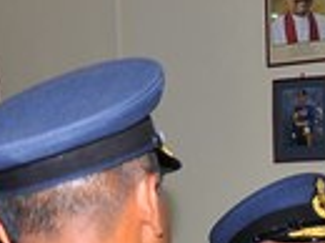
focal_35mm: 120
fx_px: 1125
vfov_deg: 11.8
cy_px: 352
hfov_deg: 14.6
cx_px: 572
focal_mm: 18
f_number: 3.5
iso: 200
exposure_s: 1/200
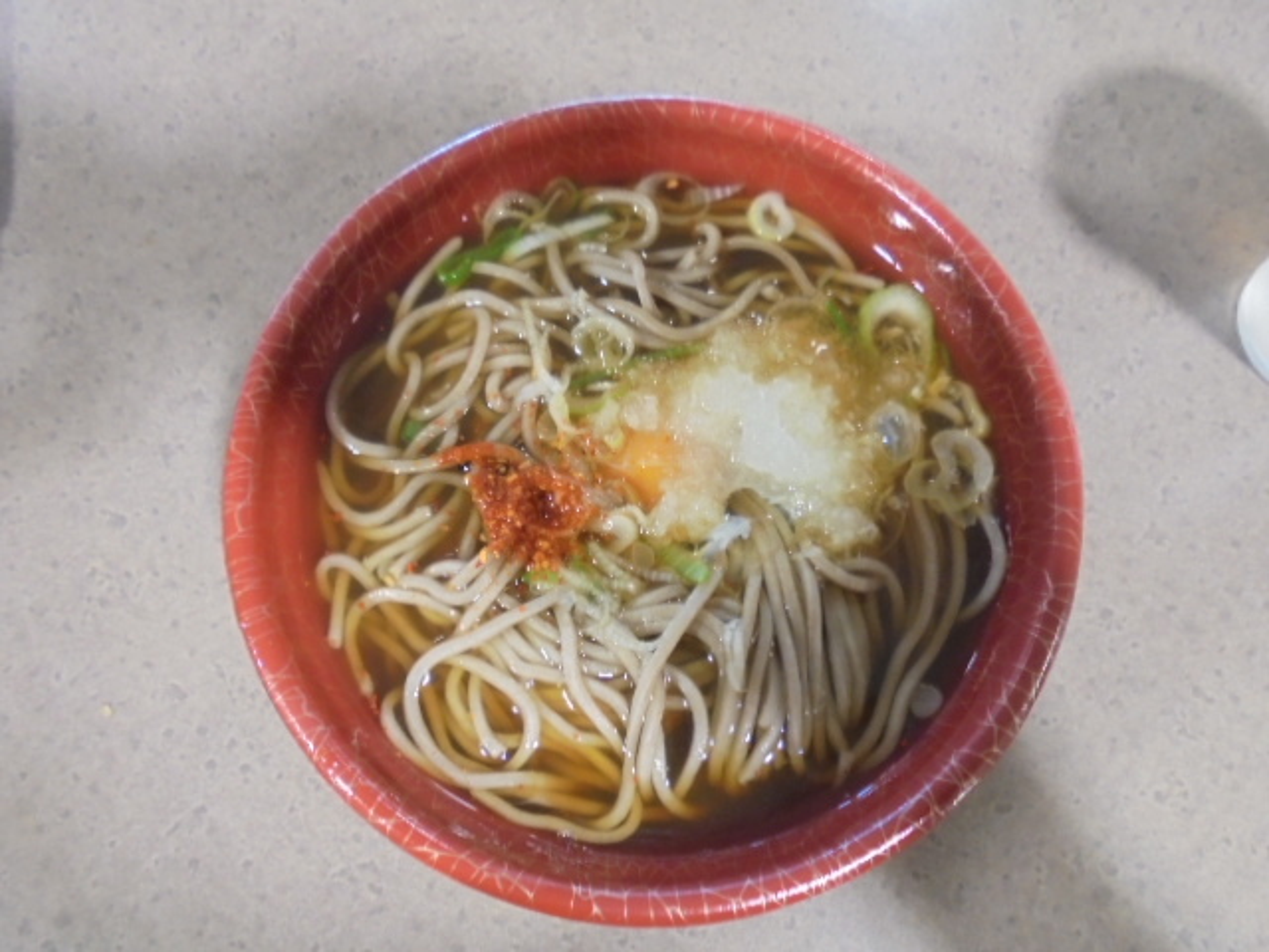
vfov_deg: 53.1
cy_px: 476
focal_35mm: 26
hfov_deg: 67.3
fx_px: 953
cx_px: 634
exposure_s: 1/10
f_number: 3.5
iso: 400
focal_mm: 4.6
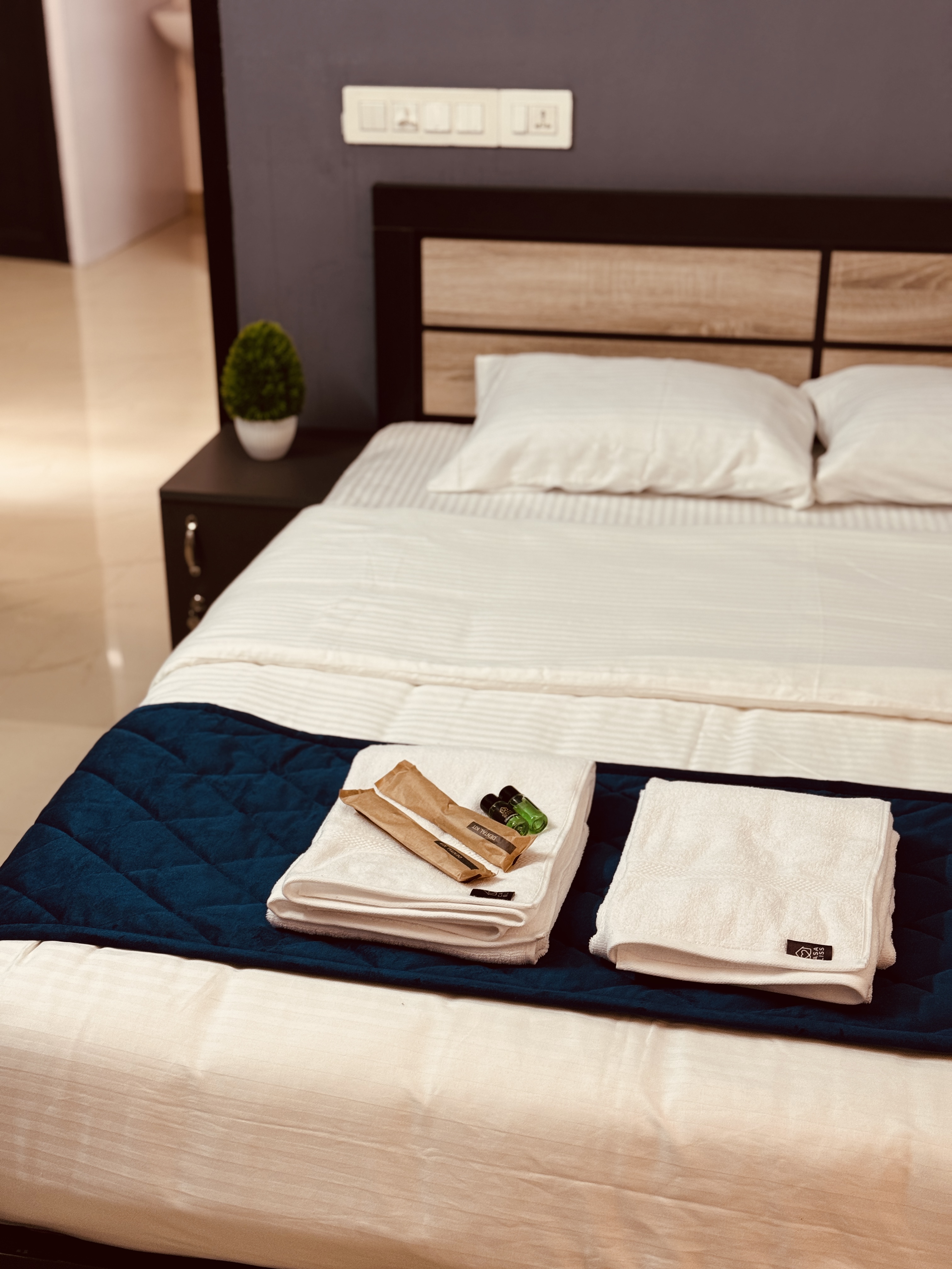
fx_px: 1760
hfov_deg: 30.3
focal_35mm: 48
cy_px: 634
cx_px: 476
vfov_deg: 39.7
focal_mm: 6.76
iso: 80
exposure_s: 1/50
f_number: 1.78
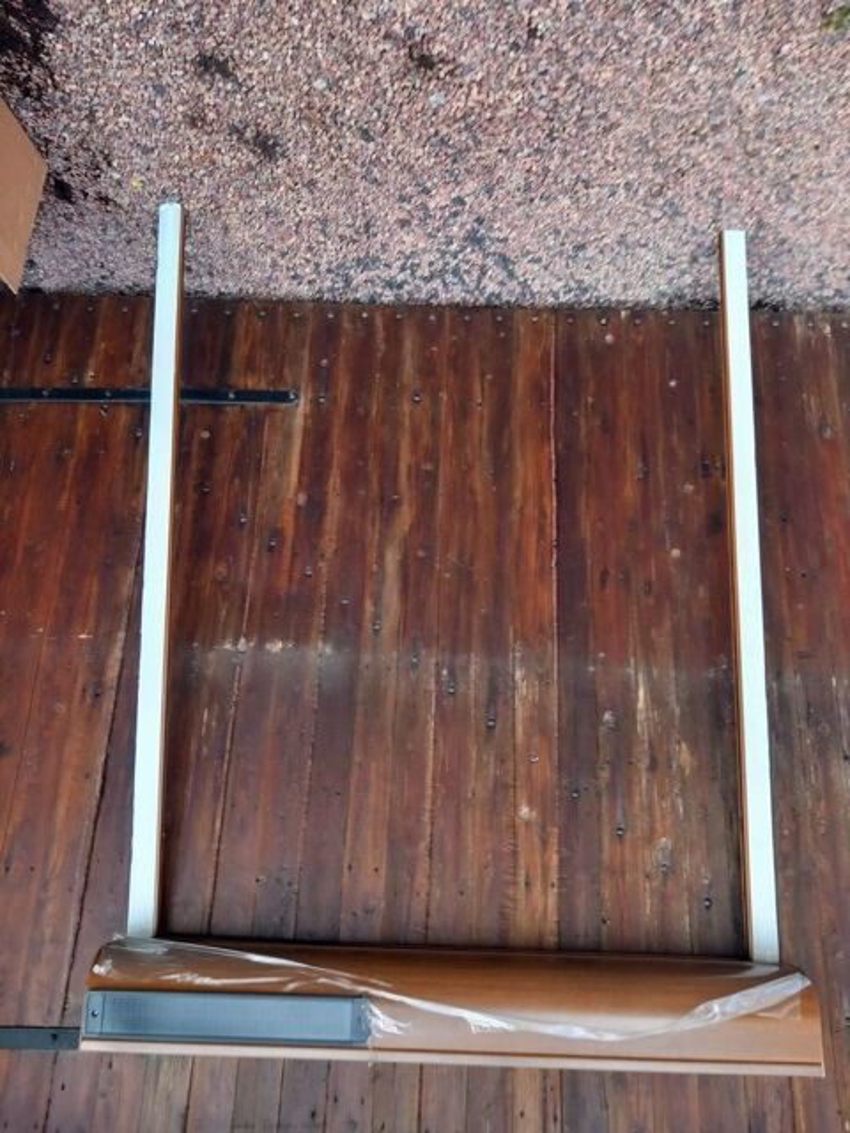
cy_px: 566
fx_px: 884
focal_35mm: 27
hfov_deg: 51.4
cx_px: 425
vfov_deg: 65.3
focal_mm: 4
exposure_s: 1/50
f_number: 1.8
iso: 50
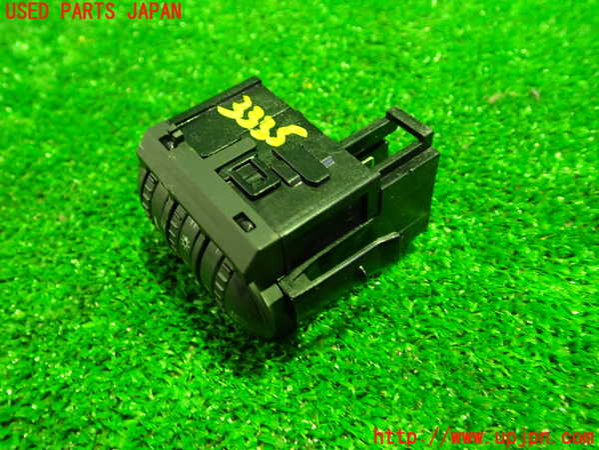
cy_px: 225
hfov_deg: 56.8
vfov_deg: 44.2
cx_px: 300
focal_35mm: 32
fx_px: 554
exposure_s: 1/15
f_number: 2.4
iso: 800
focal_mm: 5.79
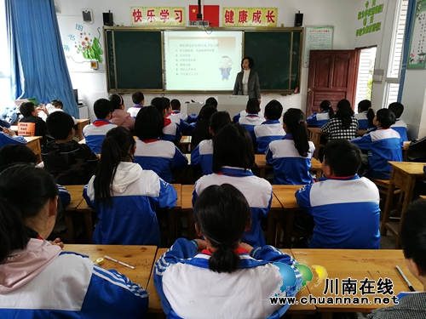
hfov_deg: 65.3
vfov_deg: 51.4
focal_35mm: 27
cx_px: 213
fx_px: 332
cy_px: 160
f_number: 1.8
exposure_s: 1/50
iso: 200
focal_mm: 3.95
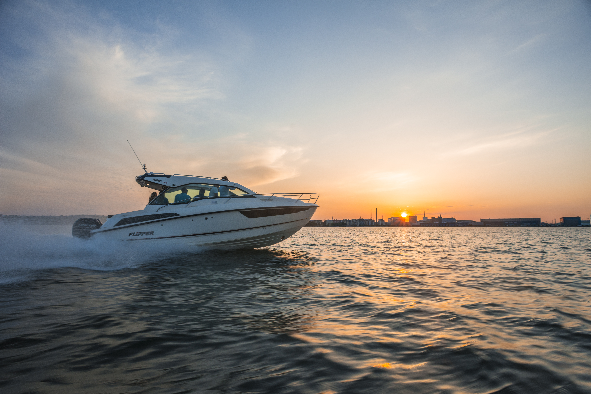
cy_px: 197
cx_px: 296
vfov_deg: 62.0
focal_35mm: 20
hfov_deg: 84.0
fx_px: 328
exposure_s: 1/250
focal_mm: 20
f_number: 8
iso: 200
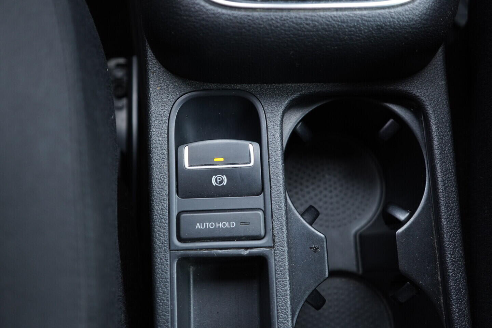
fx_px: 492
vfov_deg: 36.9
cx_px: 246
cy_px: 164
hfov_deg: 53.1
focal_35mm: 36
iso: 500
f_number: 2.8
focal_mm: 24
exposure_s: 1/40
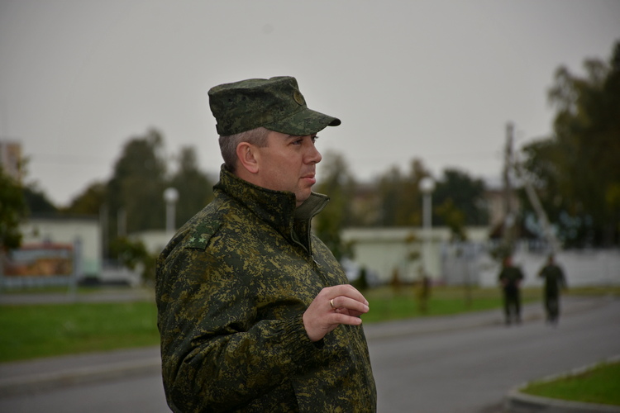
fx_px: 3616
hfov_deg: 9.8
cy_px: 206
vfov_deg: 6.5
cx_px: 310
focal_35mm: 210
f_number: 5.6
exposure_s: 1/250
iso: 180
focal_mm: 140
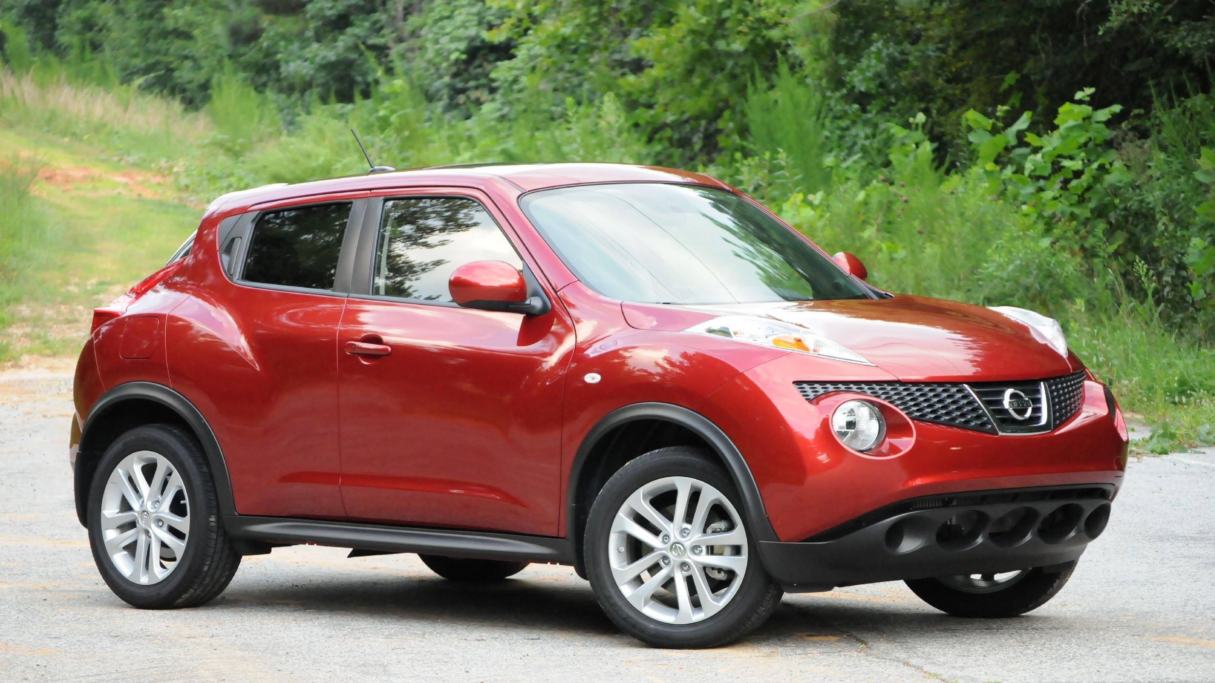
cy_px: 352
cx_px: 611
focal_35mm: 158
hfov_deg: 13.6
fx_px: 5090
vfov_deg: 7.7
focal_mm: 100
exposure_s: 1/250
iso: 2000
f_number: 5.6
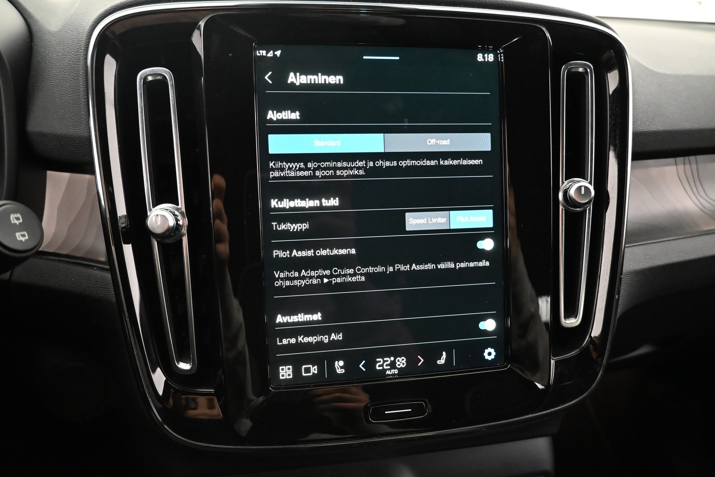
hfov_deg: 73.7
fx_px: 477
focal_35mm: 24
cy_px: 238
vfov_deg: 53.1
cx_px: 358
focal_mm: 16
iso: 5600
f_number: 4
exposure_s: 1/30
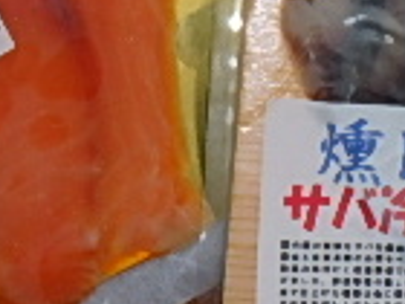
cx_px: 373
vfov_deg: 8.6
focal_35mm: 165
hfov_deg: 11.9
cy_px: -246
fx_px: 1930
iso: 200
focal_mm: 6.4
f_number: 5
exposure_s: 1/40
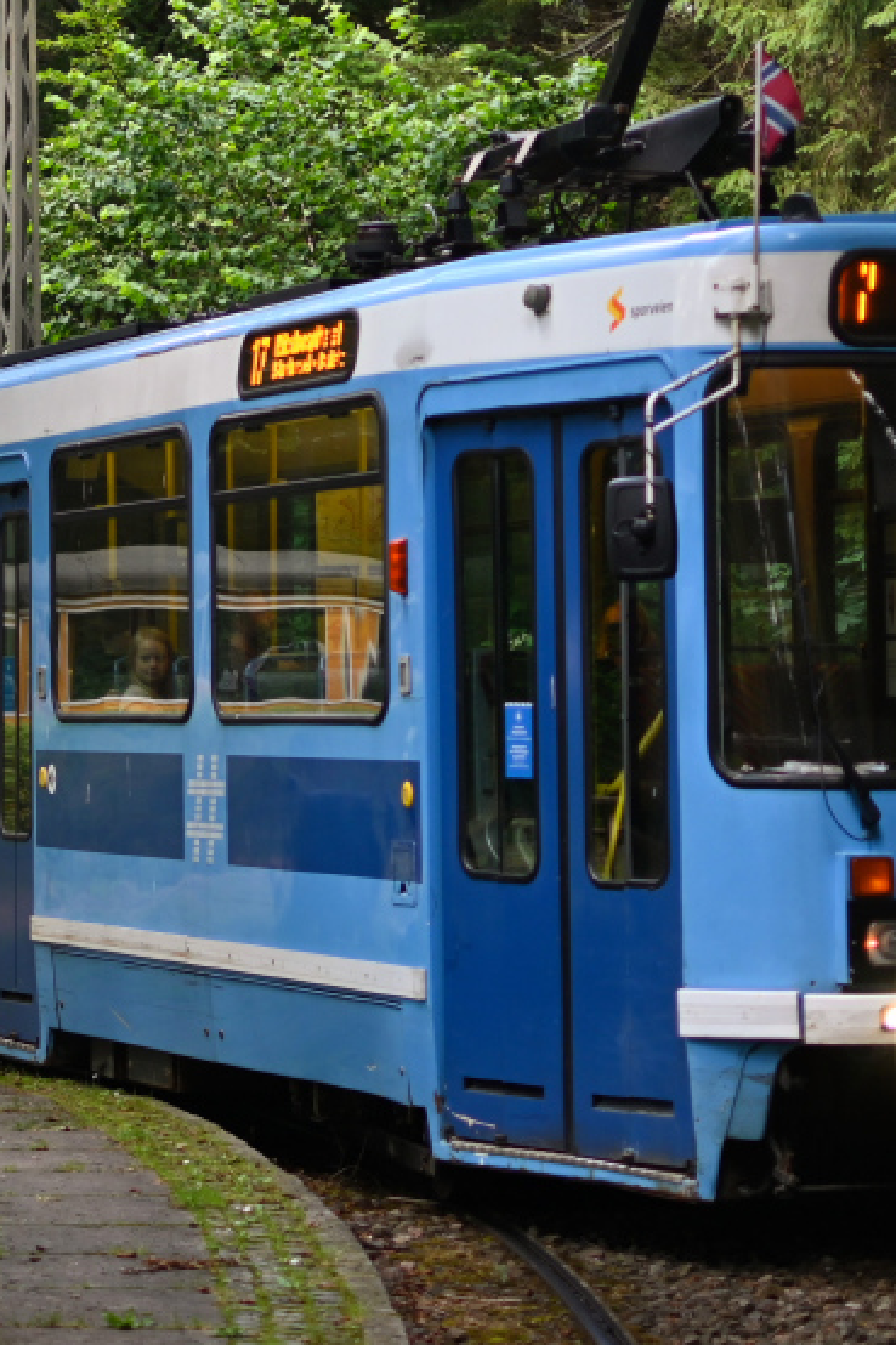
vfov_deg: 16.6
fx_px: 4601
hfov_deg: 11.1
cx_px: 114
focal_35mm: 123
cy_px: 380
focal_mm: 35
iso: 100
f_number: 2
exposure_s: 1/320
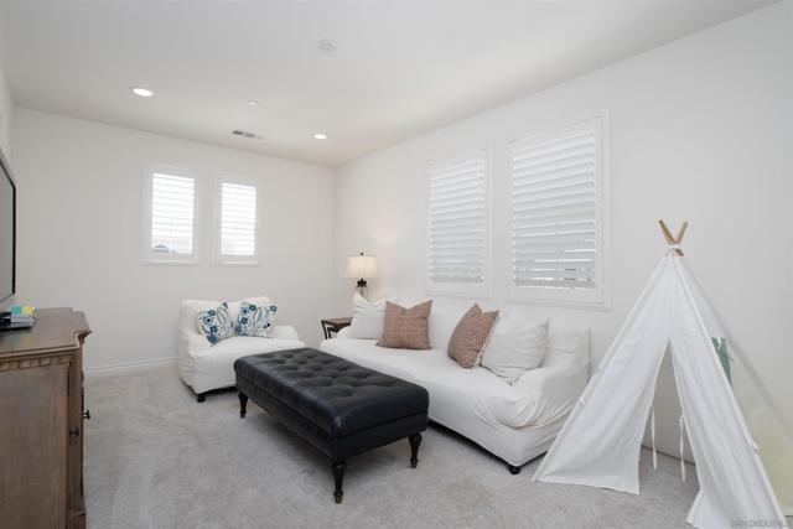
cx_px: 396
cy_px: 264
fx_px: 375
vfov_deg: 70.5
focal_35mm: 17
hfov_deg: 93.3
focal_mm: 17
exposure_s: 1/250
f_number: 8
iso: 320
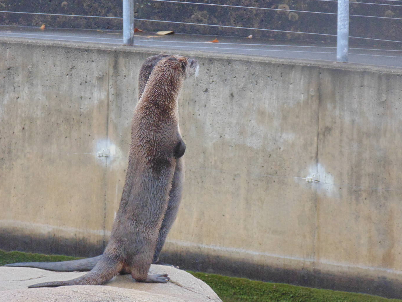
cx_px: 185
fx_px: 3194
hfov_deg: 7.2
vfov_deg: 5.4
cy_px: 164
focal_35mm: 275
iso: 400
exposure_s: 1/100
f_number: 5.6
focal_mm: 42.3
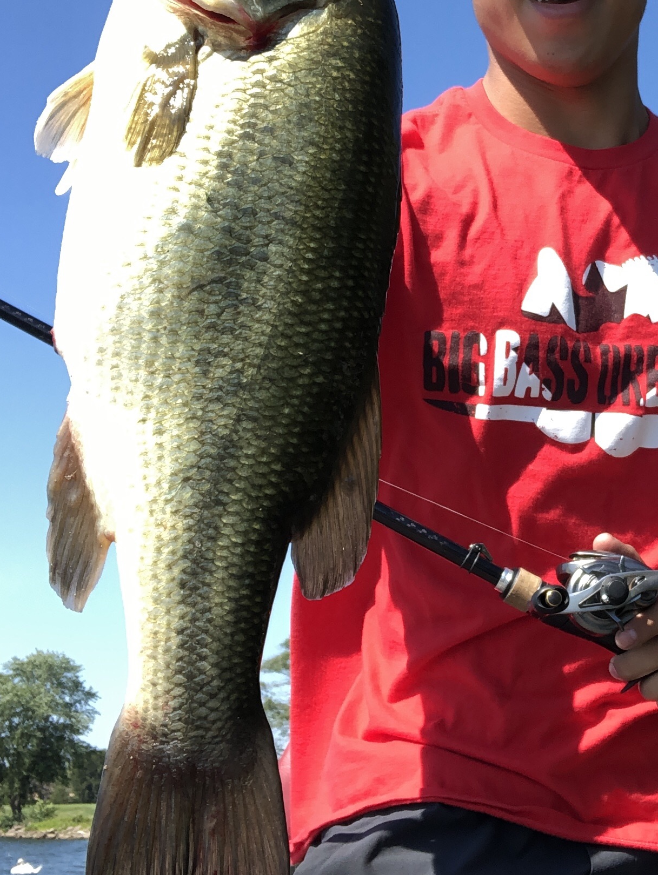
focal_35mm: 61
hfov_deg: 23.5
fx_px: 1544
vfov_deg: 31.6
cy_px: 341
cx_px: 571
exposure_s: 1/359
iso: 20
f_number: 2.2
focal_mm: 2.87
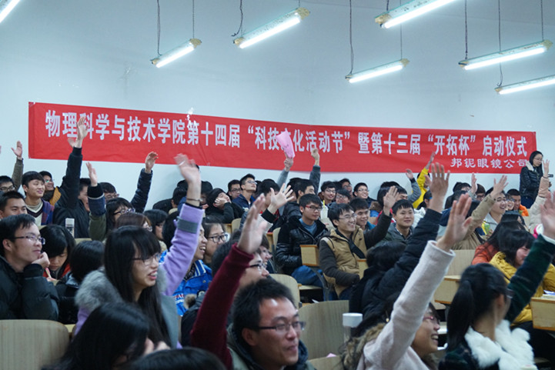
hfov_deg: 37.8
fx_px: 809
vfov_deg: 25.8
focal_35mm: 52
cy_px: 185
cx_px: 278
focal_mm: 35
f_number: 5
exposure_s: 1/25
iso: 1600
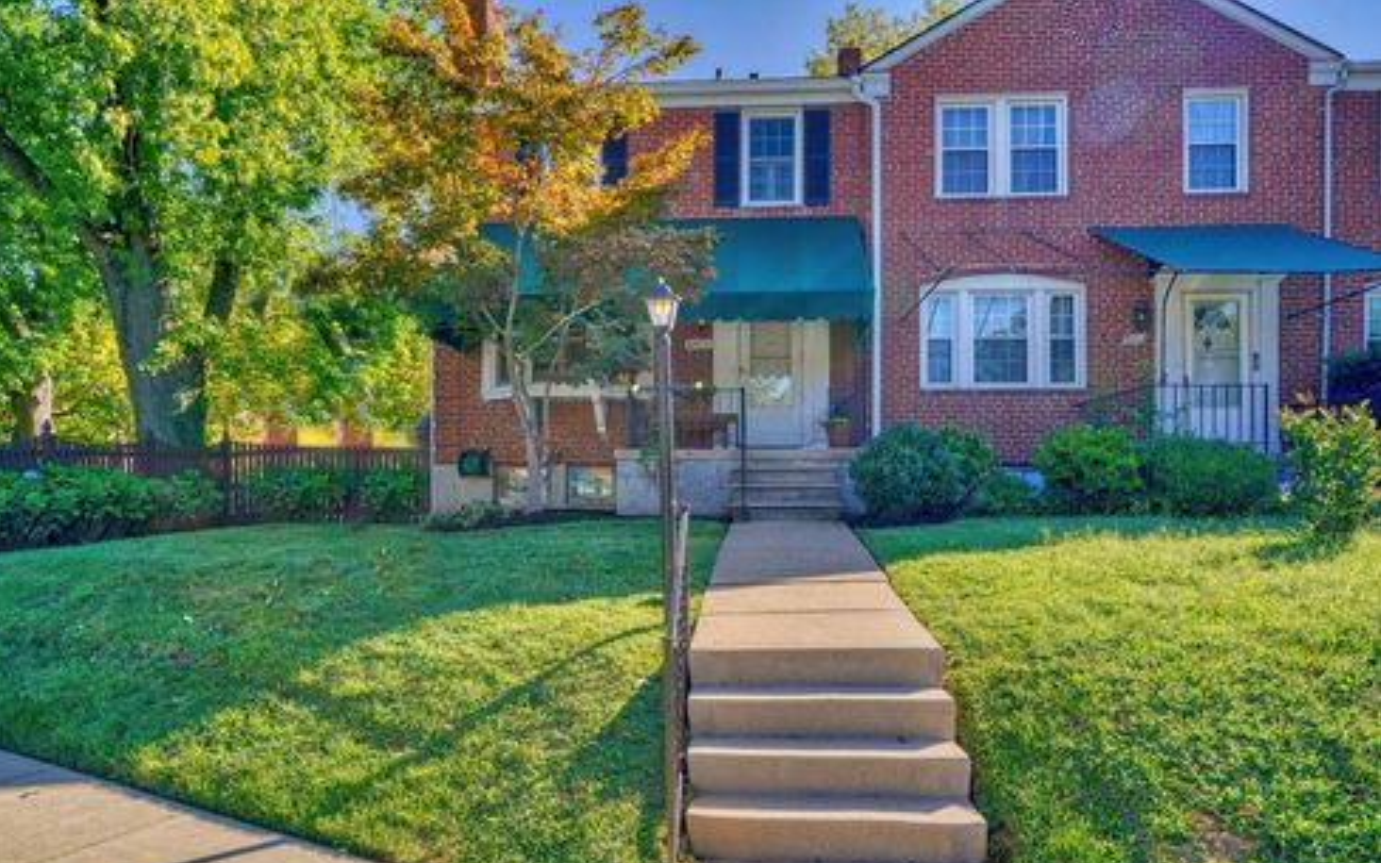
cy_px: 468
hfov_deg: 74.8
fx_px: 903
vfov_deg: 51.0
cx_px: 676
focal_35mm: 24
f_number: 9
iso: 320
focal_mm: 23
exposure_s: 1/1000
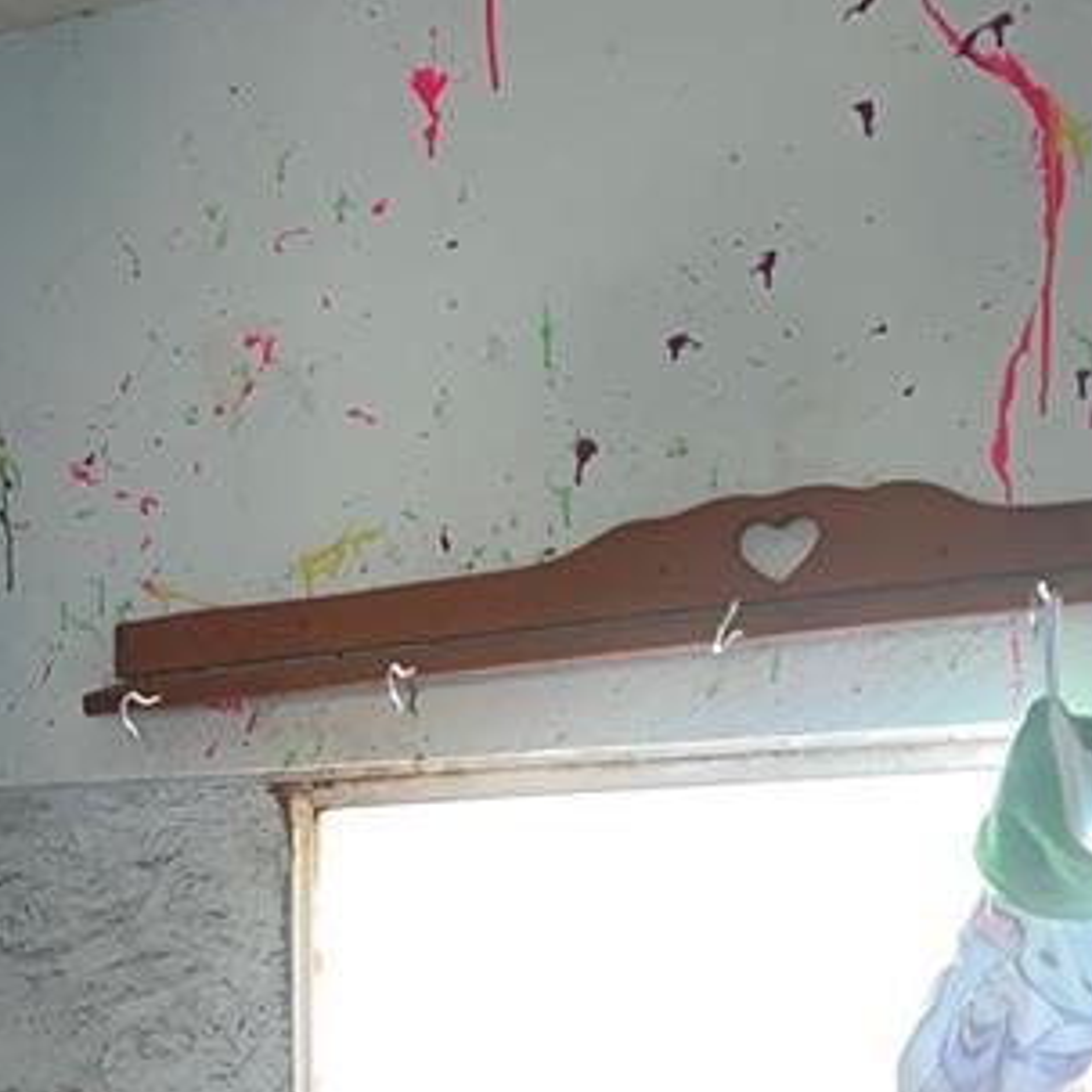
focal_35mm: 91
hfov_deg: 18.2
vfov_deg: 18.1
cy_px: 1323
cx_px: -169
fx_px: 3248
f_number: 1.5
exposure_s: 1/11
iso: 125
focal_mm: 5.7
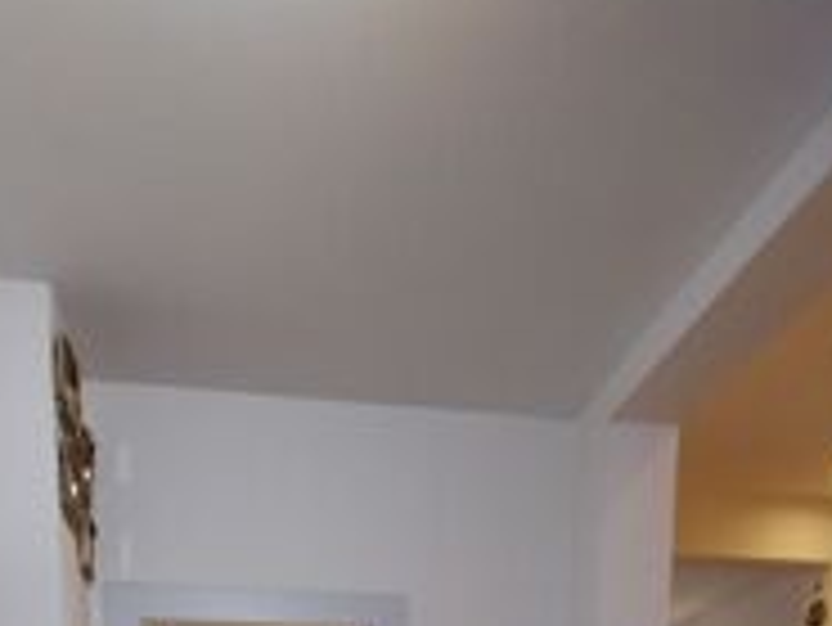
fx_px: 722
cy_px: 930
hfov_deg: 59.3
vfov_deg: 29.3
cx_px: 319
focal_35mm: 30
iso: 160
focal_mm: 1.13
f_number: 2.2
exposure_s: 1/33.4
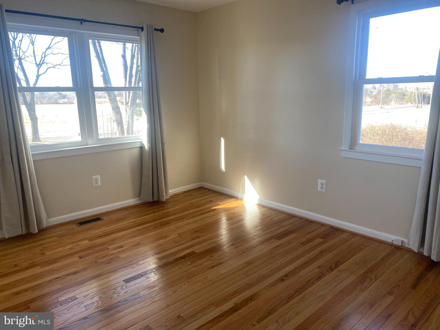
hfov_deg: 67.3
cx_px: 220
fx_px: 330
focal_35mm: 26
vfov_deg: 53.1
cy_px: 165
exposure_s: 1/120
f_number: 1.8
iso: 64
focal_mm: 4.25
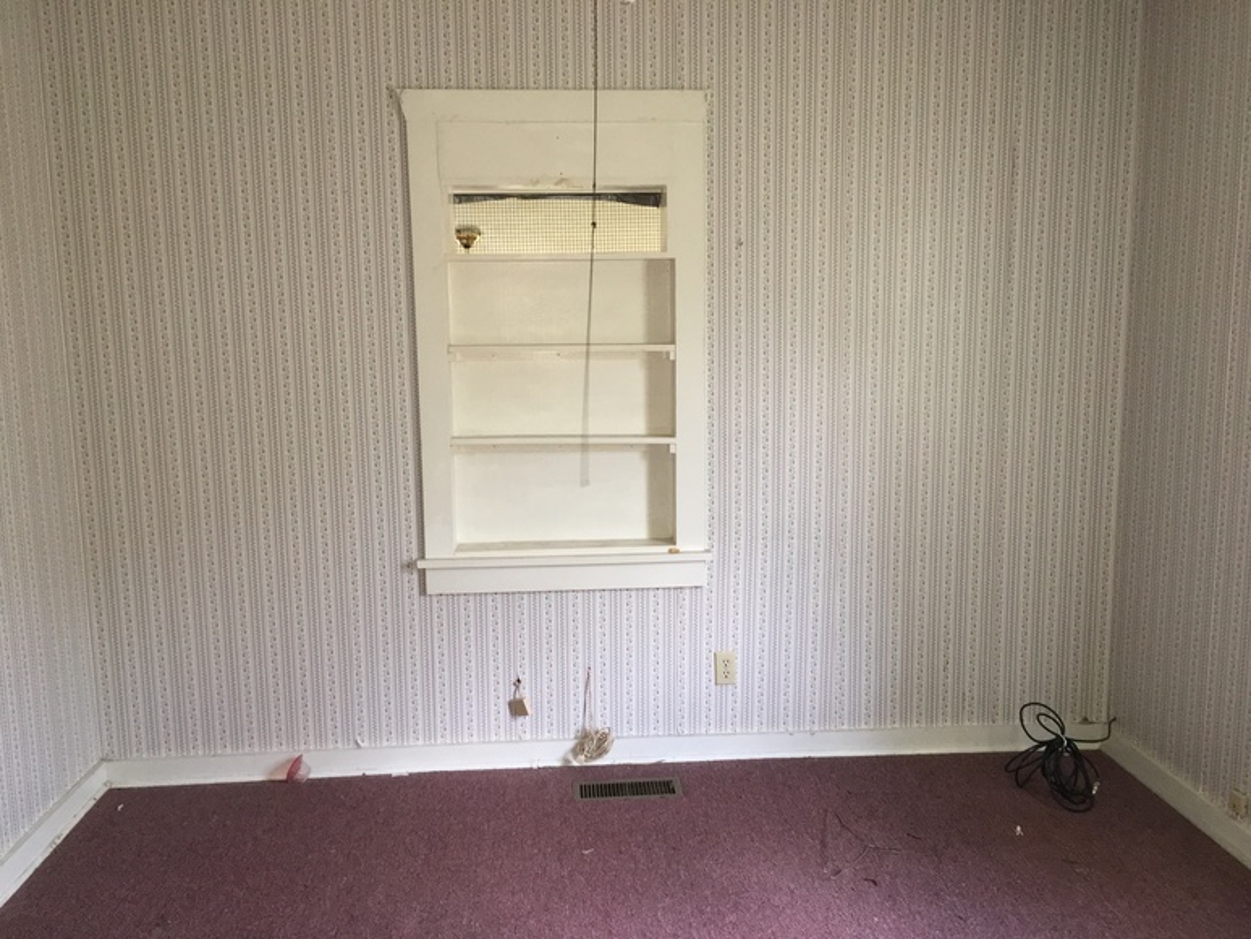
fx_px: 1048
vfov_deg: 48.2
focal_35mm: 29
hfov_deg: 61.7
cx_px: 626
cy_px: 470
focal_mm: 4.15
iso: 160
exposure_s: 1/30
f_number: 2.2
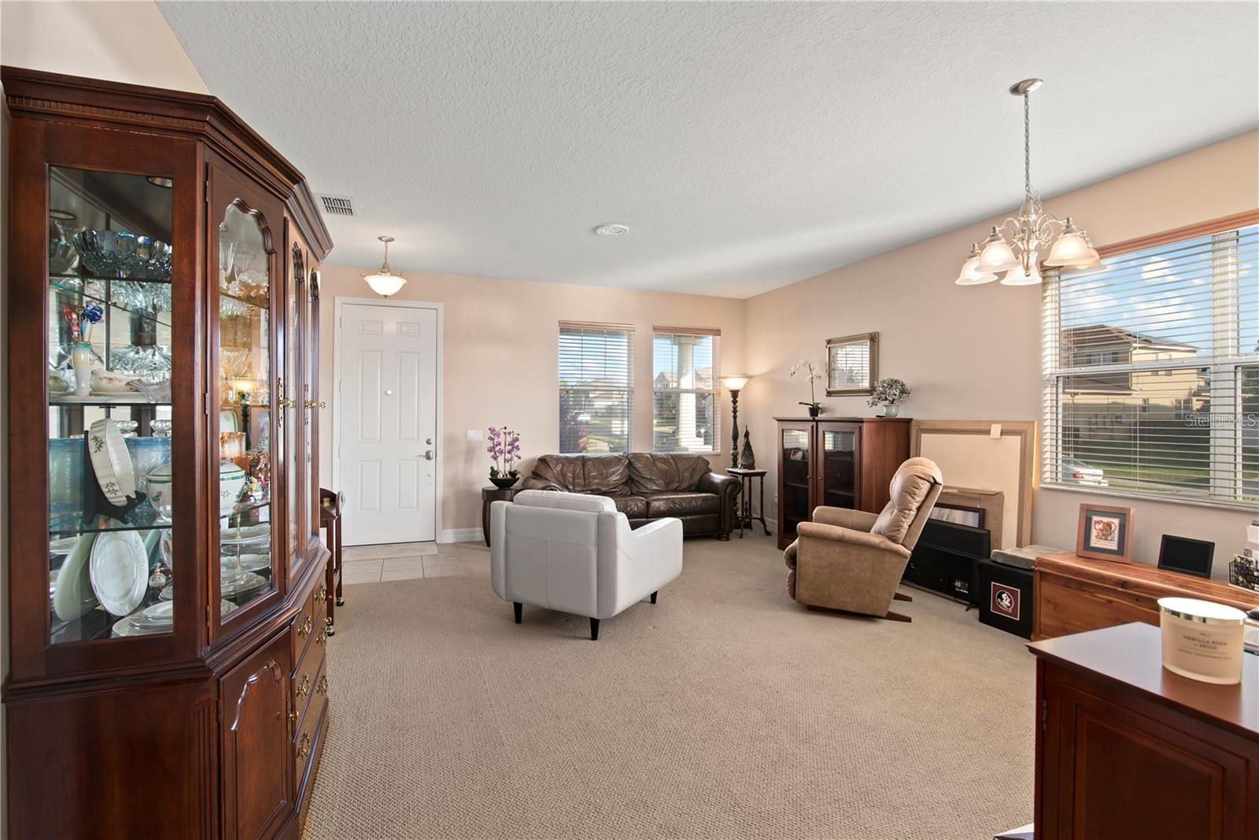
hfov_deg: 96.7
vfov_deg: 73.8
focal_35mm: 16
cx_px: 630
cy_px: 420
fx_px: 560
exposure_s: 1/2
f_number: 9.5
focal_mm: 16
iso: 100
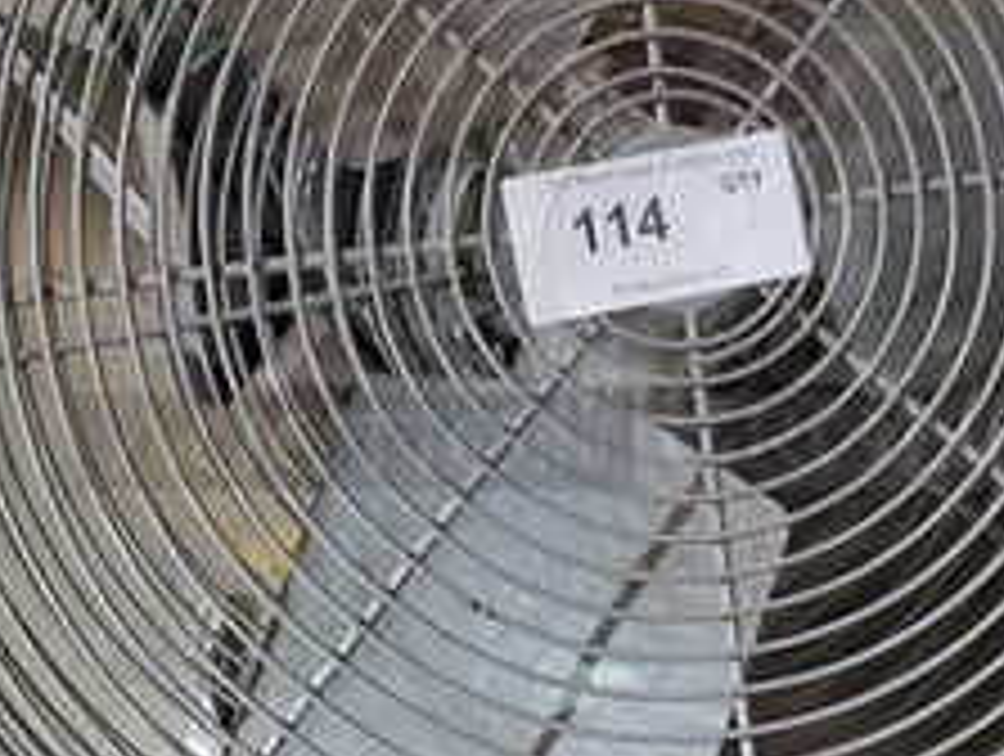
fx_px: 2063
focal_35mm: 71
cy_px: 252
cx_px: 581
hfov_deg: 27.3
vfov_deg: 20.7
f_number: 1.5
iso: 640
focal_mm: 4.3
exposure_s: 1/20
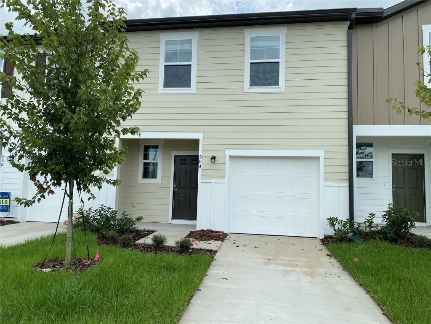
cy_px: 162
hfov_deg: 67.3
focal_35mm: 26
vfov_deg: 53.1
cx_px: 216
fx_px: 324
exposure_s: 1/2141
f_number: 1.8
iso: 32
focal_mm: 4.25
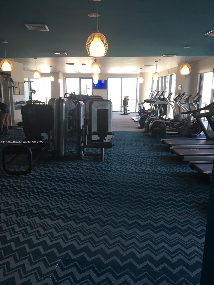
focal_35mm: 29
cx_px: 107
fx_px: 239
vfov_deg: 61.7
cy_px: 142
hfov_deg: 48.2
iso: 32
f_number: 2.2
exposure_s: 1/33
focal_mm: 4.15
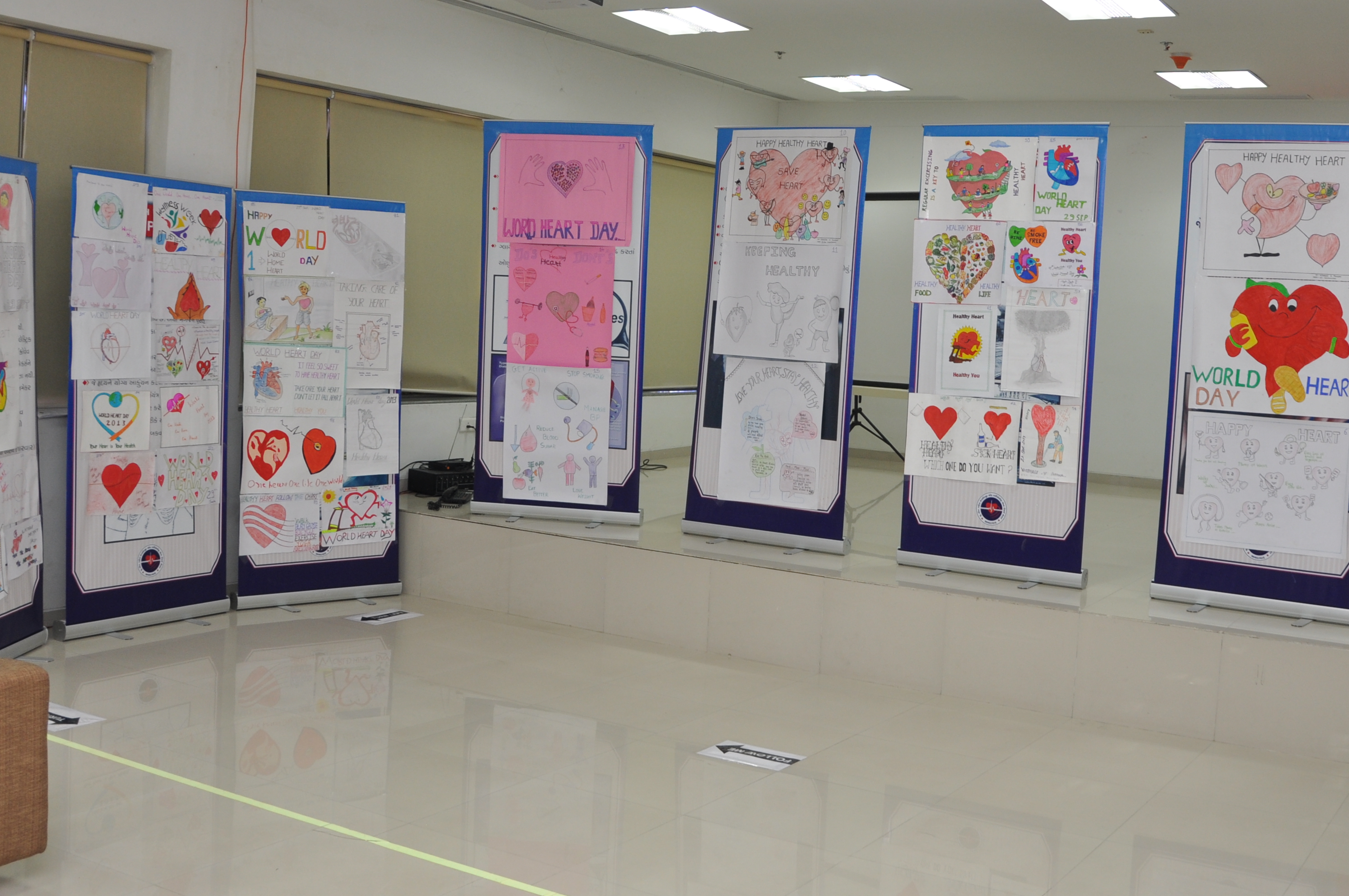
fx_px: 1460
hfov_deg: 49.2
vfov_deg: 34.0
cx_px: 833
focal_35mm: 39
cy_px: 373
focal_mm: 18
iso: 250
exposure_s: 1/60
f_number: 4.5
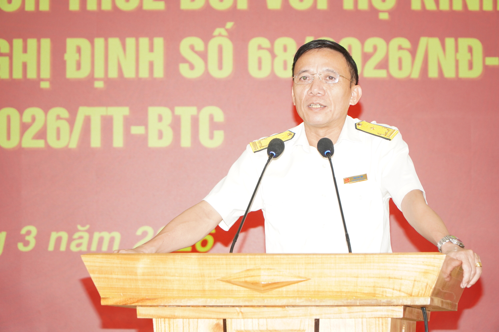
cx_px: 250
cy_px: 166
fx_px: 1786
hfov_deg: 15.9
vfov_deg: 10.6
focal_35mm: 129
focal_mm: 86
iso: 800
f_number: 4
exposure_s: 1/160
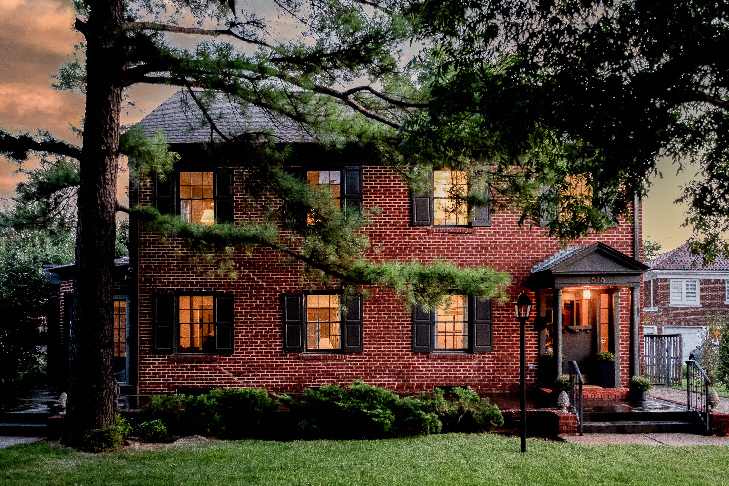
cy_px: 265
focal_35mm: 33
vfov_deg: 39.9
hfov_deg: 57.2
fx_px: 668
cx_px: 393
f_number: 4
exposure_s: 1/4
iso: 500
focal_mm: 20
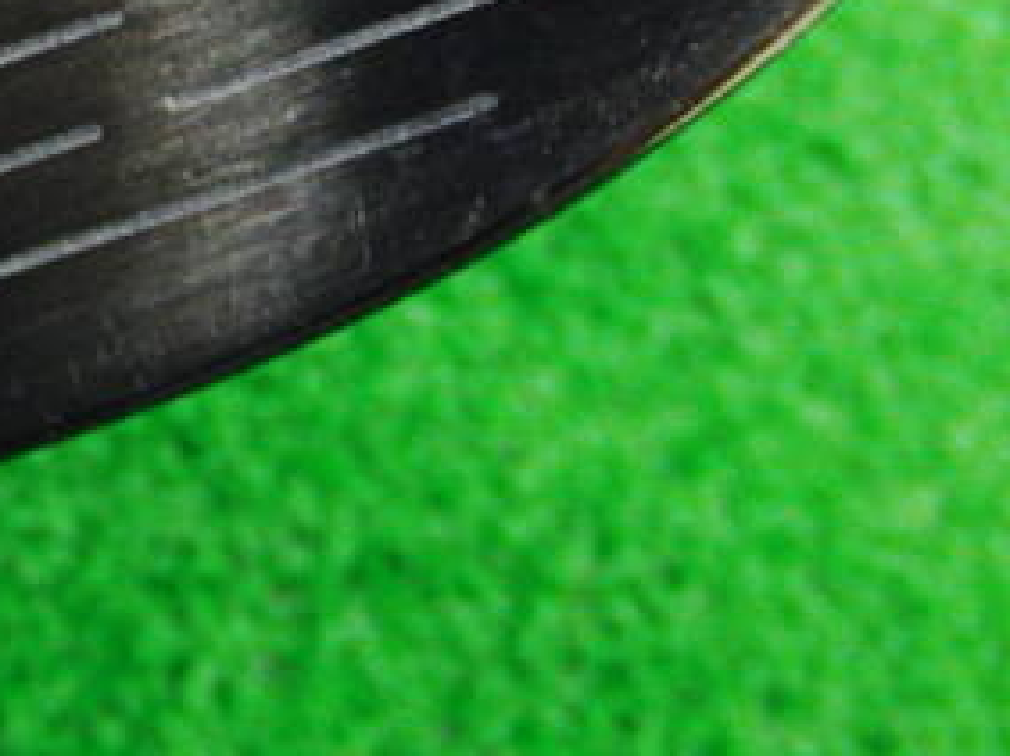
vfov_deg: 17.0
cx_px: 97
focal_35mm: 84
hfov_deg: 22.7
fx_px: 2449
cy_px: -75
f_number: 3.6
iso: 400
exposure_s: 1/15
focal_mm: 6.42
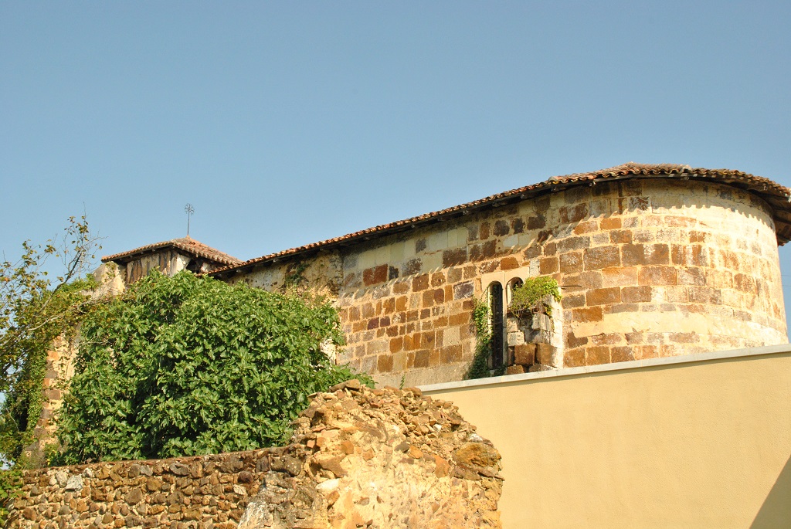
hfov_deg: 46.4
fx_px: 924
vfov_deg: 32.0
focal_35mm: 42
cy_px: 264
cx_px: 396
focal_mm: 28
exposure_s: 1/640
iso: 800
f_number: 13
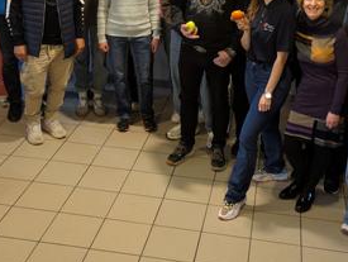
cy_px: 63
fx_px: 584
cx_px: 206
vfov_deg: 25.0
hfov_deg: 33.1
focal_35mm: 58
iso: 302
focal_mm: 5.43
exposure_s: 1/50
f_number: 1.89
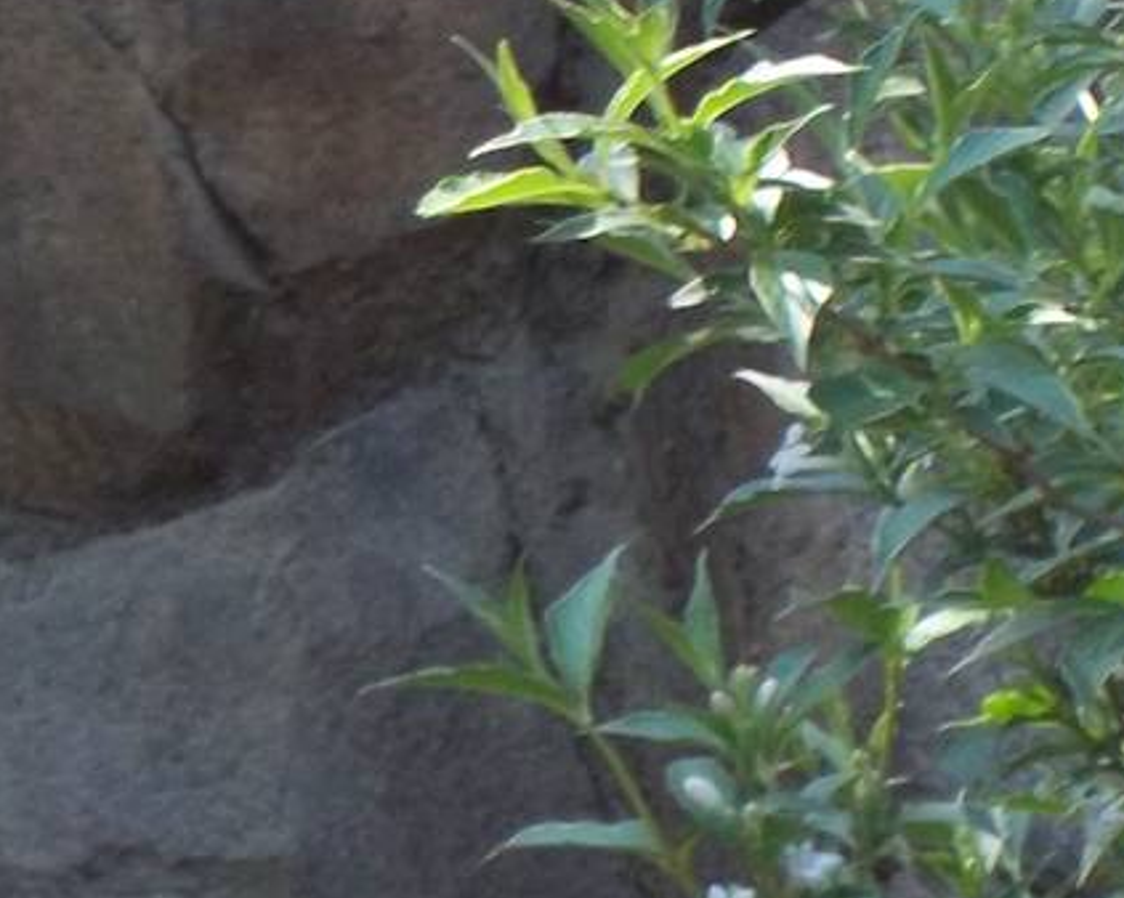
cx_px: -454
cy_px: 749
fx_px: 13267
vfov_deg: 3.9
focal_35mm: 399
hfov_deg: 4.8
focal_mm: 19.5
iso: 160
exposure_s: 1/100
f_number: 5.6
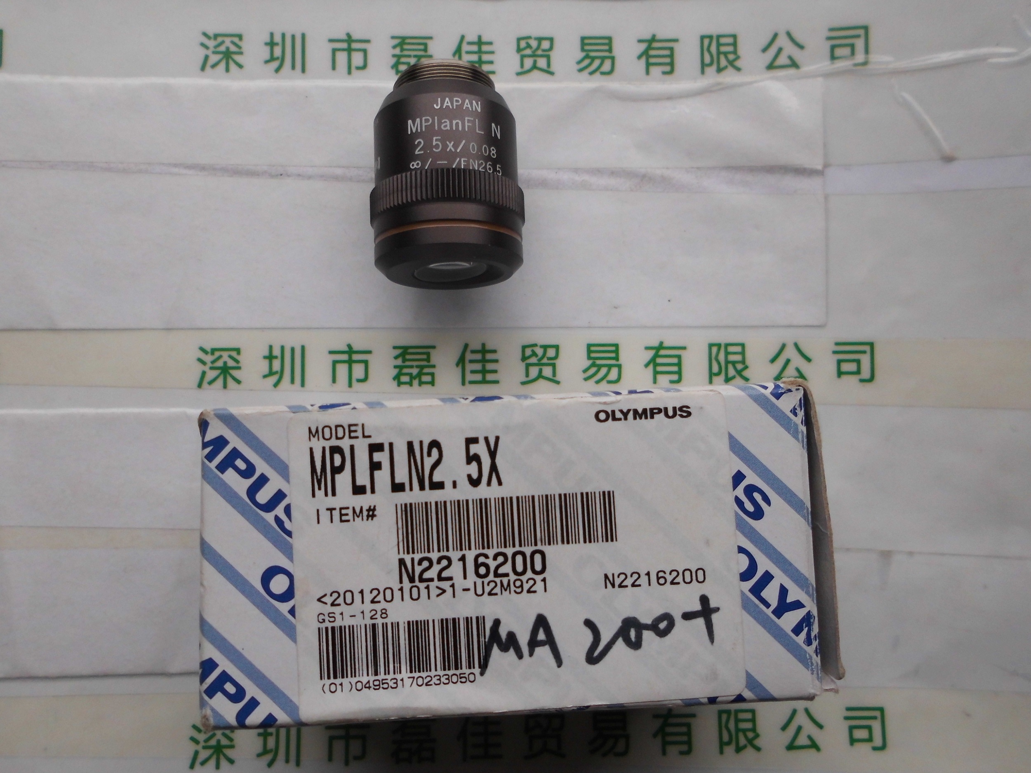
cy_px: 386
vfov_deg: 53.1
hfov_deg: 67.3
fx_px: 774
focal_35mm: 26
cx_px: 516
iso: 100
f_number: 3.2
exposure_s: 1/197
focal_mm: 4.6
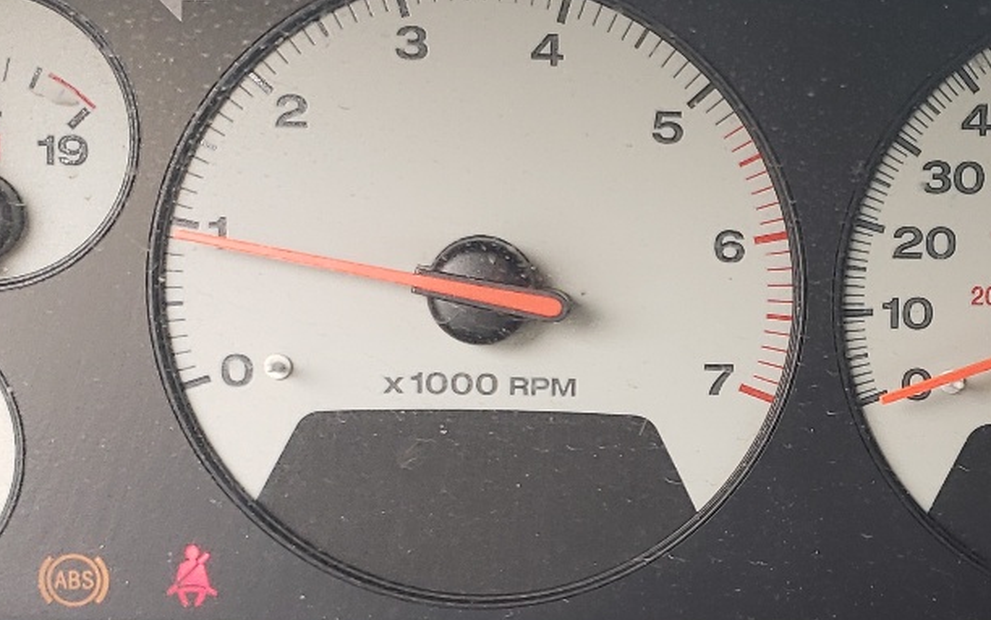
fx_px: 1945
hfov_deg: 28.1
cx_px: 758
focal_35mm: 72
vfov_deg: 18.1
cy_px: 418
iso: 77
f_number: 1.5
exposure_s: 1/60.2
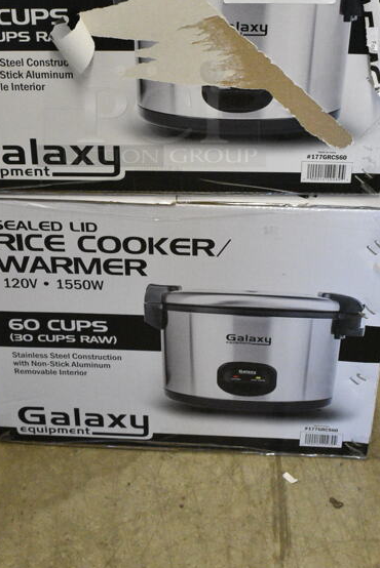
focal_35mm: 62
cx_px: 152
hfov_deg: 22.0
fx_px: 978
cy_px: 113
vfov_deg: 31.6
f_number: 9
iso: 6400
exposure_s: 1/320
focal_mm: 25
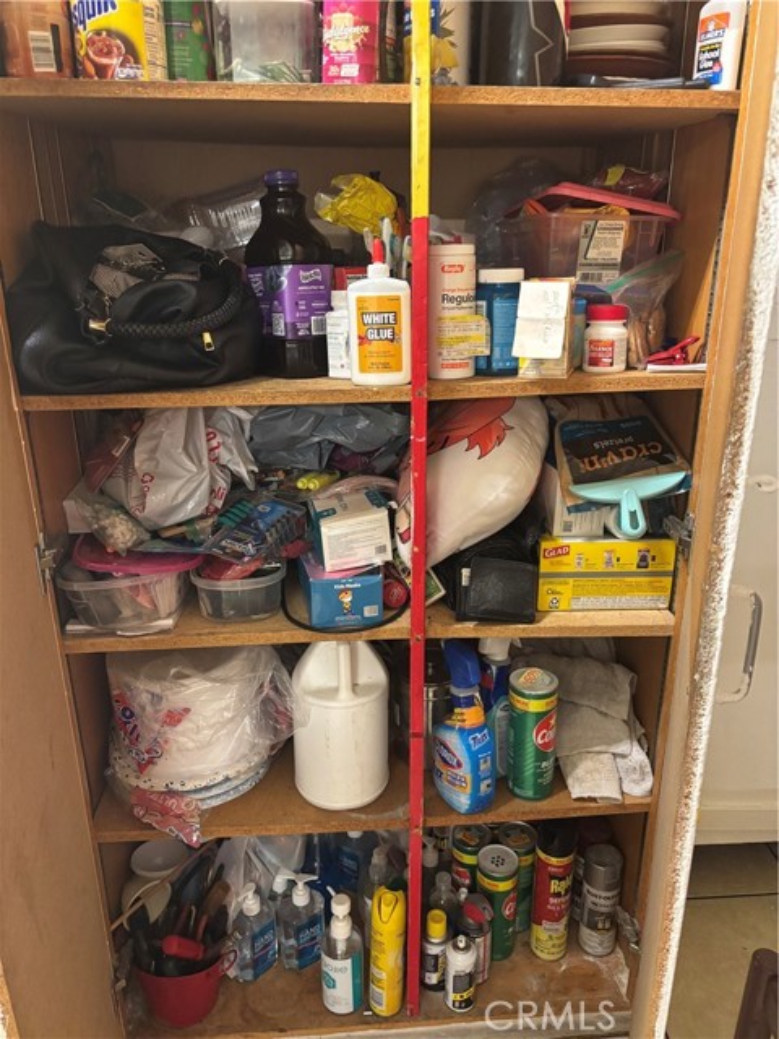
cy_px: 520
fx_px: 780
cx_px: 390
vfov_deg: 67.3
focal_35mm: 26
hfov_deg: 53.1
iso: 500
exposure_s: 1/39
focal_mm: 5.96
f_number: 1.6
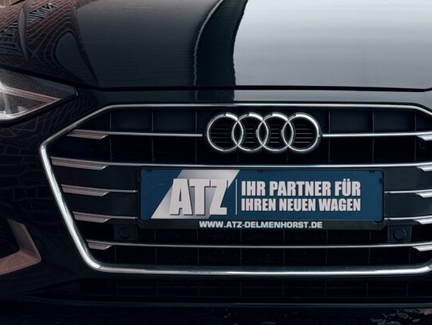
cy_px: 93
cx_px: 262
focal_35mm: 90
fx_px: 1124
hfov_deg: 21.7
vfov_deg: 16.4
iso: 100
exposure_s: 1/484
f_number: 1.78
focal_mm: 6.76
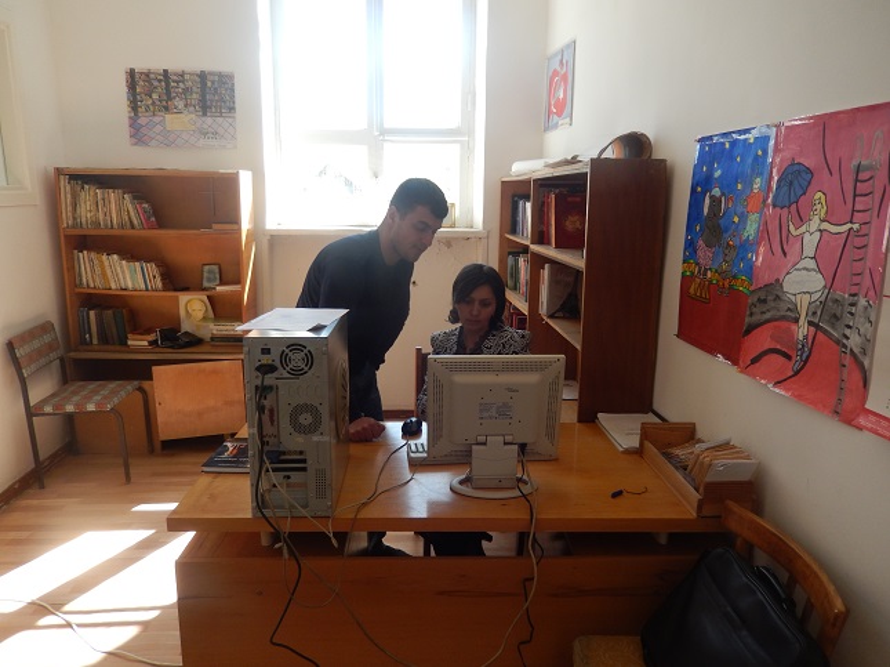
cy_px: 334
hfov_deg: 69.4
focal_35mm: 25
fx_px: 642
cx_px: 445
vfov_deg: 54.8
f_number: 3.4
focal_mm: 4.5
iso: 125
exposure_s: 1/100
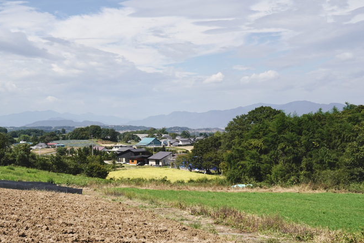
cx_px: 93
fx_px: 566
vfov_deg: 24.2
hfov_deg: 34.9
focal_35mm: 56
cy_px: 123
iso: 400
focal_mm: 29
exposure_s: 1/8000
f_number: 4
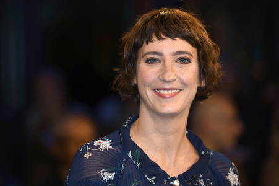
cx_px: 140
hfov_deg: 11.1
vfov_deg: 7.4
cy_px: 93
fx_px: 1433
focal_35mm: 185
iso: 800
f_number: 3.5
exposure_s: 1/400
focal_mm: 185
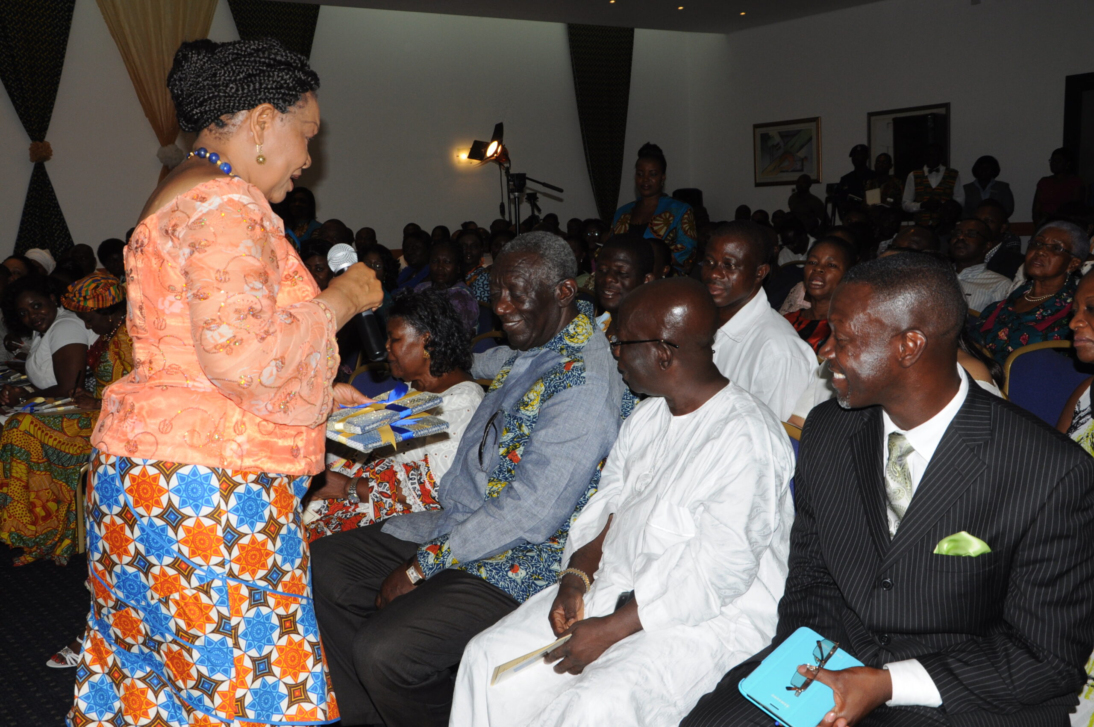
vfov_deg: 35.4
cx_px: 547
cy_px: 364
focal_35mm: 38
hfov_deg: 51.3
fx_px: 1138
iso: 400
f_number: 7.1
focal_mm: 25
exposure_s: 1/100
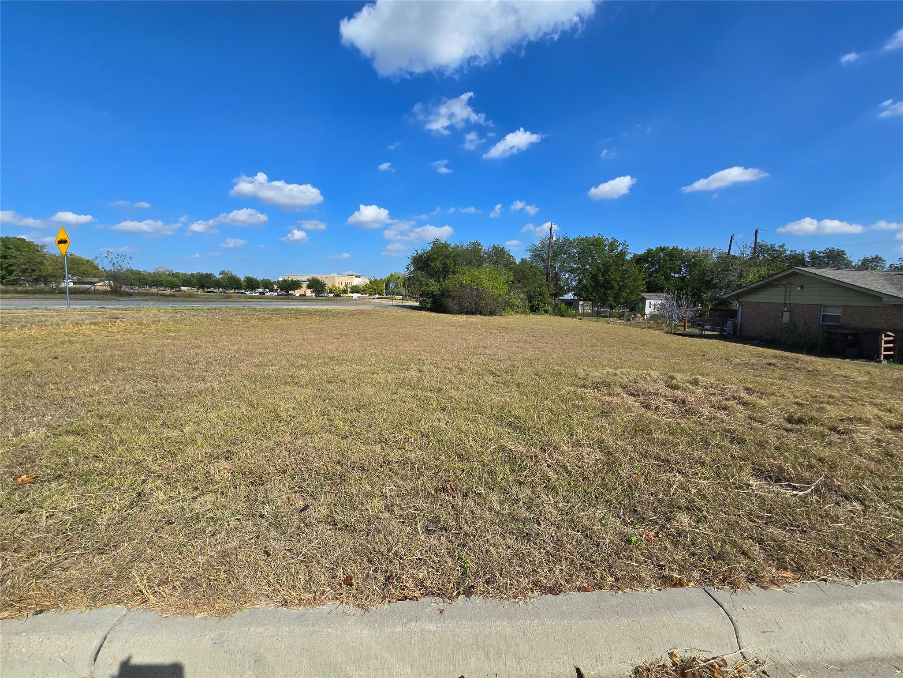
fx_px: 339
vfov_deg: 89.9
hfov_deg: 106.2
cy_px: 339
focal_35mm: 13
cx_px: 452
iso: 50
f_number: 2.2
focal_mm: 2.2
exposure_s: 1/2679
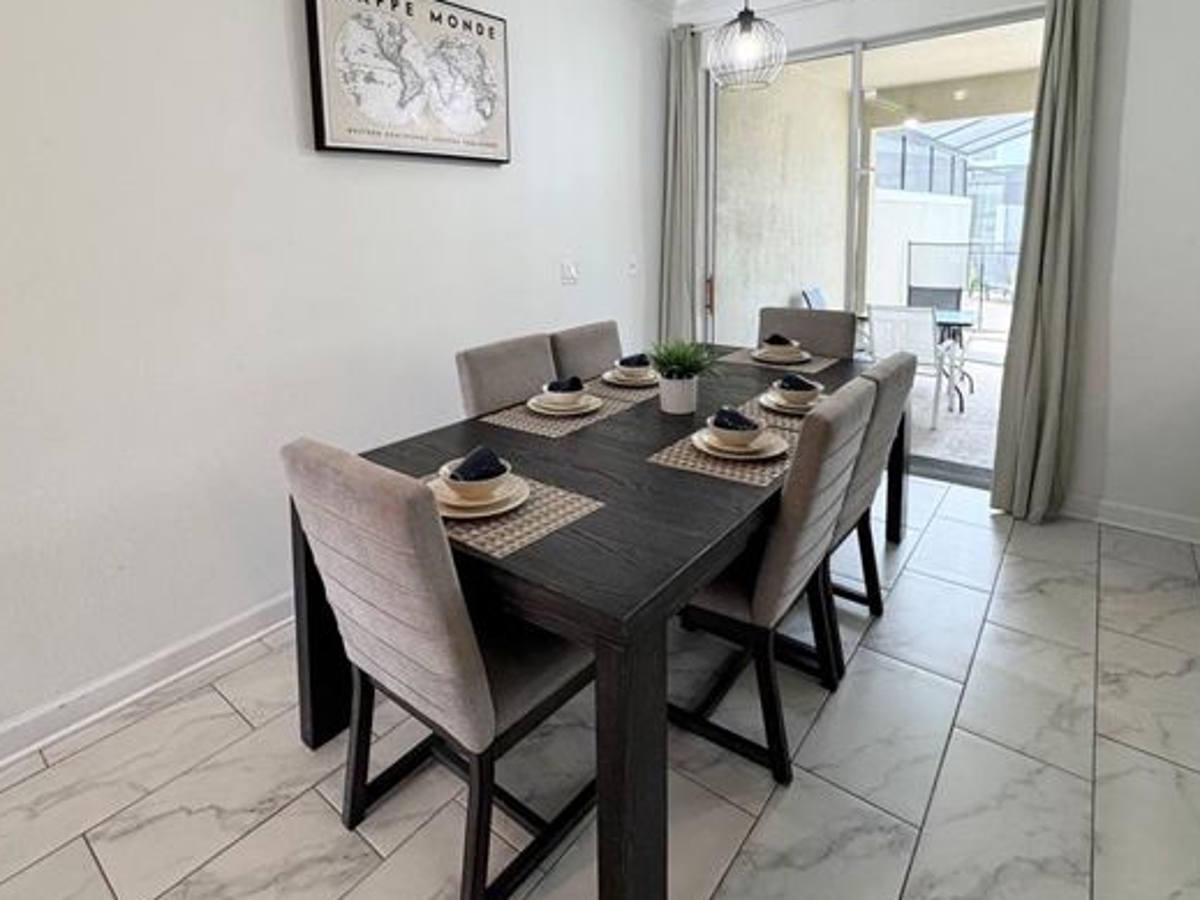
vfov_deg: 66.8
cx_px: 563
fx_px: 659
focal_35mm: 19
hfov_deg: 84.6
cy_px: 301
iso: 160
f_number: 2.2
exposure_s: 1/120
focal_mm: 2.22
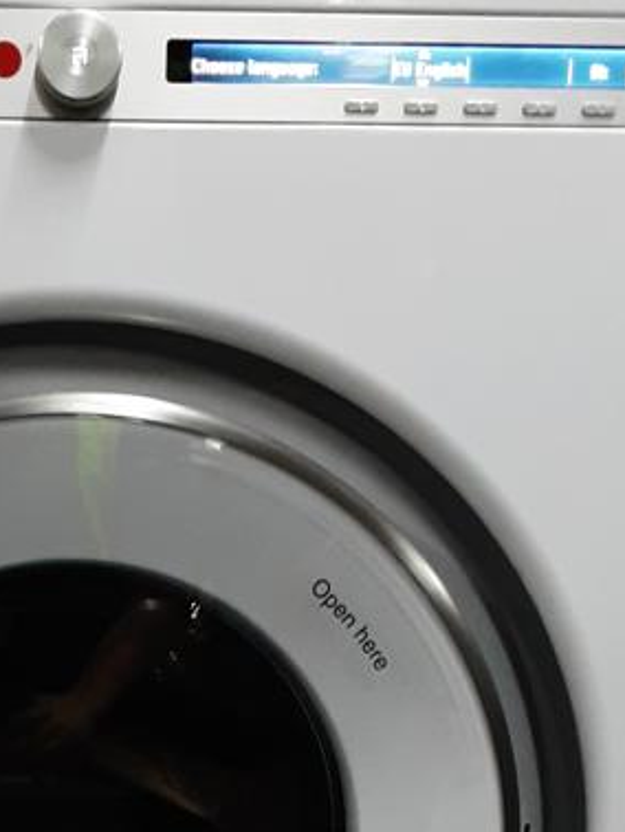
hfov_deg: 19.6
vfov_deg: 24.7
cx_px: 77
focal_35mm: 74
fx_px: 1779
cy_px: 885
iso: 125
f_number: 1.9
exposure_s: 1/50
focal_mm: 2.9
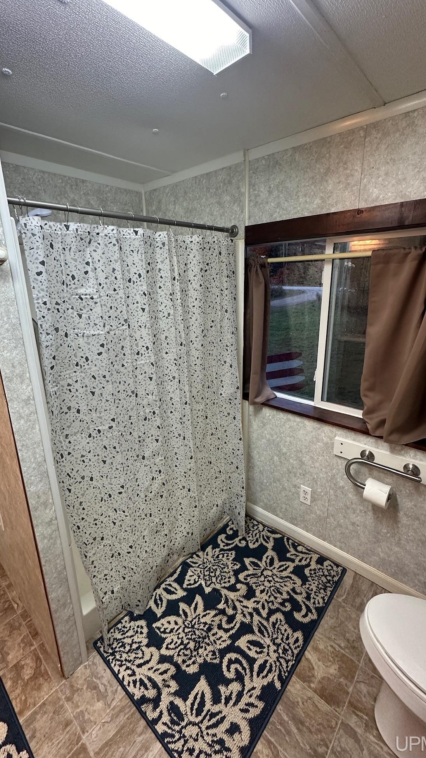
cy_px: 365
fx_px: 321
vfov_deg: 99.3
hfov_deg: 67.1
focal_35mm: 16
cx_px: 205
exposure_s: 1/120
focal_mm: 2.22
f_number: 2.2
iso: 250
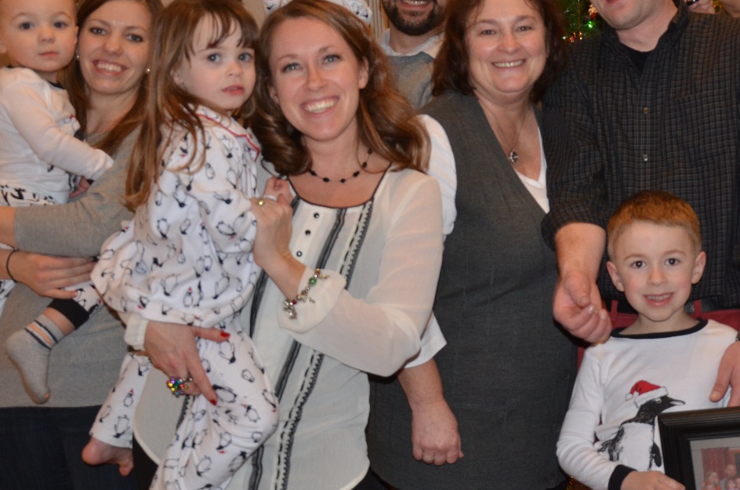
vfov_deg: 22.1
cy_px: 164
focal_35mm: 61
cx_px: 552
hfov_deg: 32.4
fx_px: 1251
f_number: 3.8
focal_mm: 24
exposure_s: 1/60
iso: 800
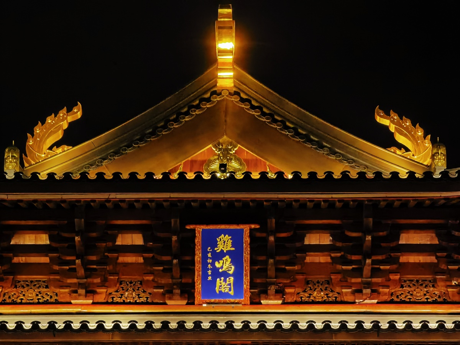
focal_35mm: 135
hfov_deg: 14.6
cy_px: 172
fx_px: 1794
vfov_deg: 11.0
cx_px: 230
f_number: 3.4
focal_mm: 14.46
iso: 1600
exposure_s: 1/33.3
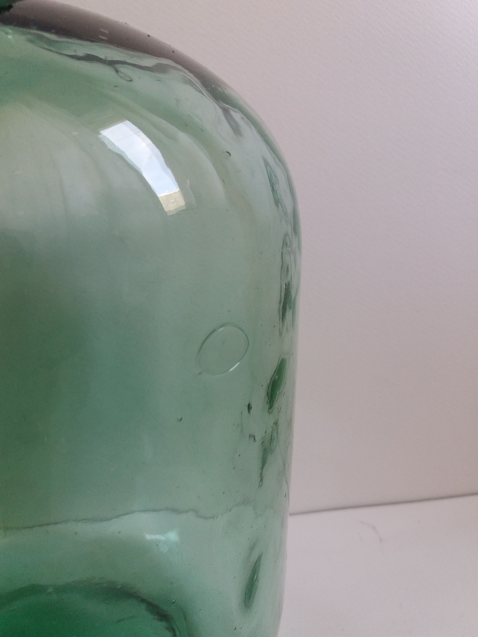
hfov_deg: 49.7
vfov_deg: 63.4
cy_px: 318
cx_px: 239
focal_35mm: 28
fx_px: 516
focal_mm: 3.7
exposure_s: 1/60
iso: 100
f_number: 1.9
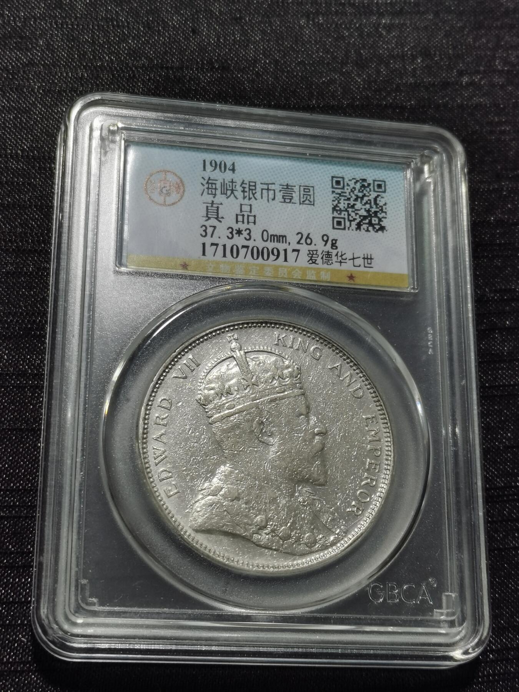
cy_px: 346
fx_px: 1239
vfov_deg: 31.2
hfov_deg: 23.7
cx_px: 260
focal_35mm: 62
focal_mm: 5.58
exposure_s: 1/106
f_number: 1.8
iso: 50
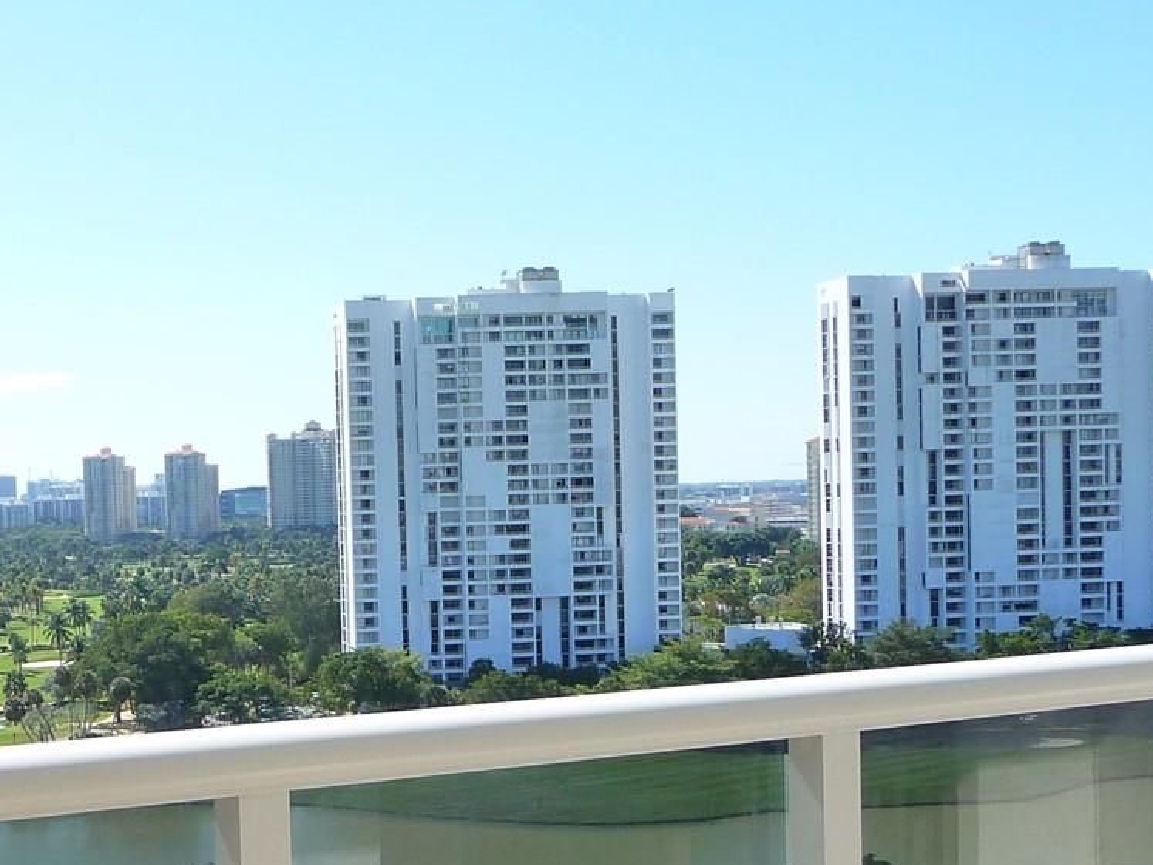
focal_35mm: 60
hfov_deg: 31.0
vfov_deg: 24.2
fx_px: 1998
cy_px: 615
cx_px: 161
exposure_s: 1/800
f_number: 3.3
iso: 160
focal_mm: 4.7
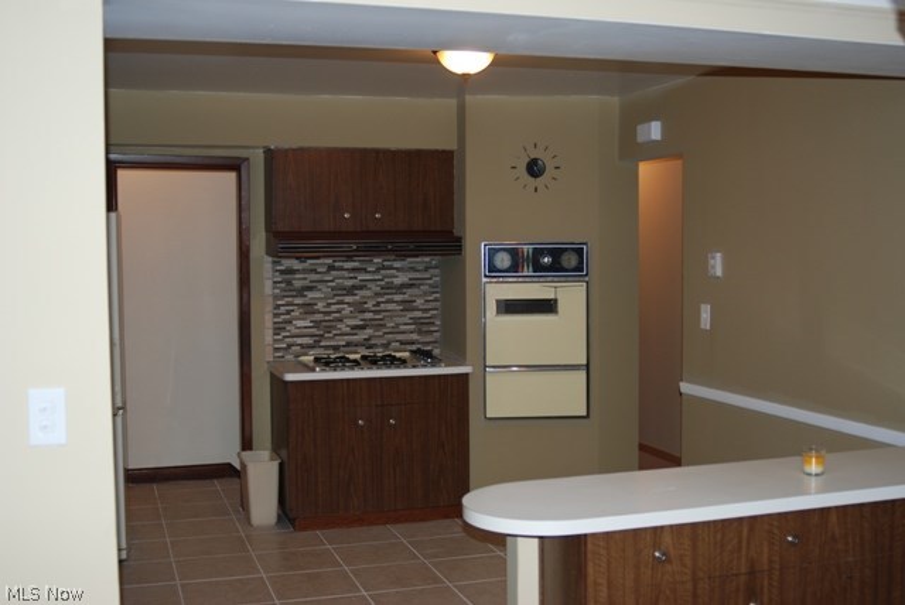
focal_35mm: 42
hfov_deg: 46.4
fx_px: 1057
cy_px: 302
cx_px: 452
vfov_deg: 32.0
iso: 200
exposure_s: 1/60
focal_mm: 28
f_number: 3.3
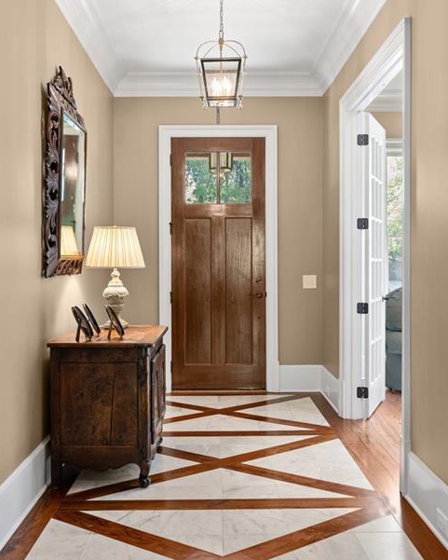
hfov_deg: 41.2
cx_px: 220
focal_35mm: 36
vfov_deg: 50.2
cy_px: 261
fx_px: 597
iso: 1250
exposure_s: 1/20
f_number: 6.3
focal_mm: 30
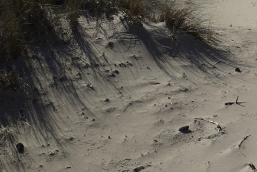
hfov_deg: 20.3
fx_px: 629
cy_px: -92
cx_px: 369
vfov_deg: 14.5
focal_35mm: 88
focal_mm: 16
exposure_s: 1/500
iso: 100
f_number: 8
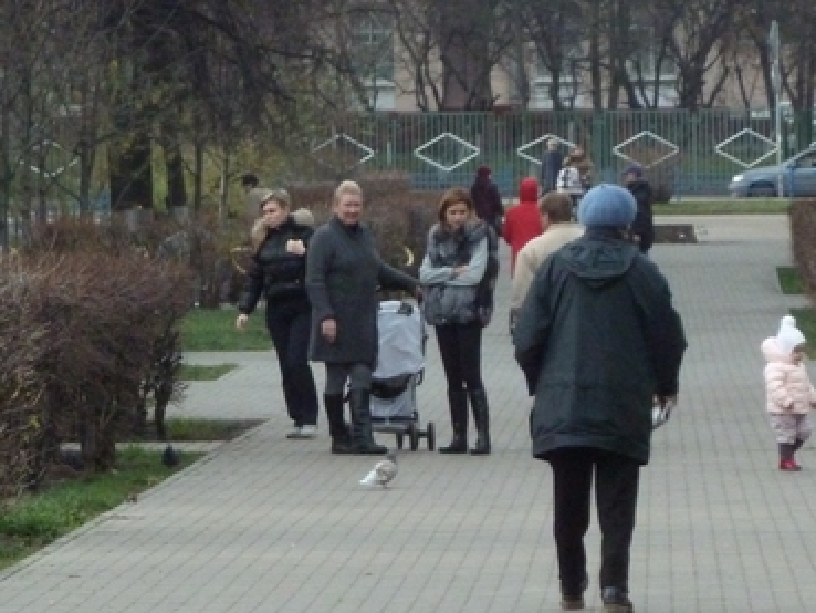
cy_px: 246
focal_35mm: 239
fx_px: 5636
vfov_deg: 6.2
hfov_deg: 8.3
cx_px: 447
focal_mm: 32.1
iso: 640
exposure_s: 1/500
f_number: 4.5
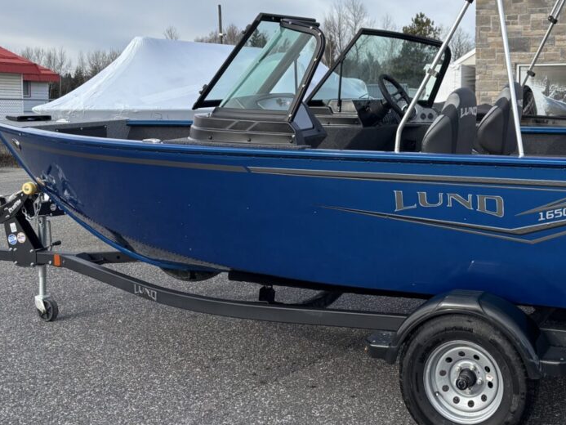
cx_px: 456
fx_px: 883
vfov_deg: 27.0
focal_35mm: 54
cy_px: 167
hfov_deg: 34.4
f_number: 1.6
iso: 50
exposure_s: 1/1499
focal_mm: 5.96
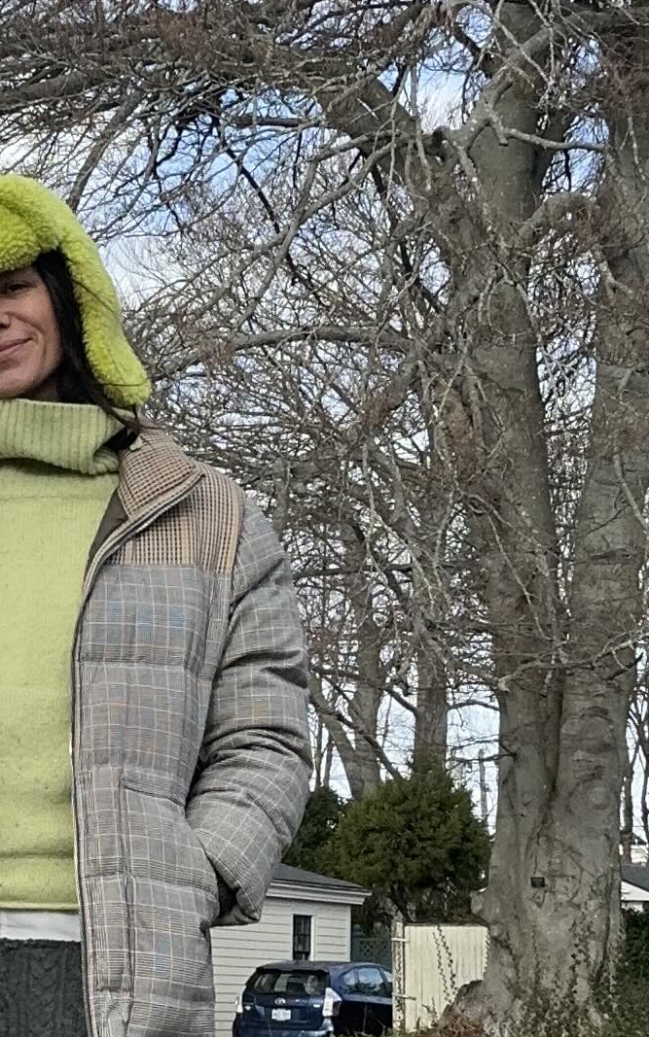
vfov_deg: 22.5
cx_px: 132
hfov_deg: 14.1
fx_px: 2603
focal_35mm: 92
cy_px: 638
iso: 25
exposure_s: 1/651
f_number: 1.9
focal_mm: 2.69
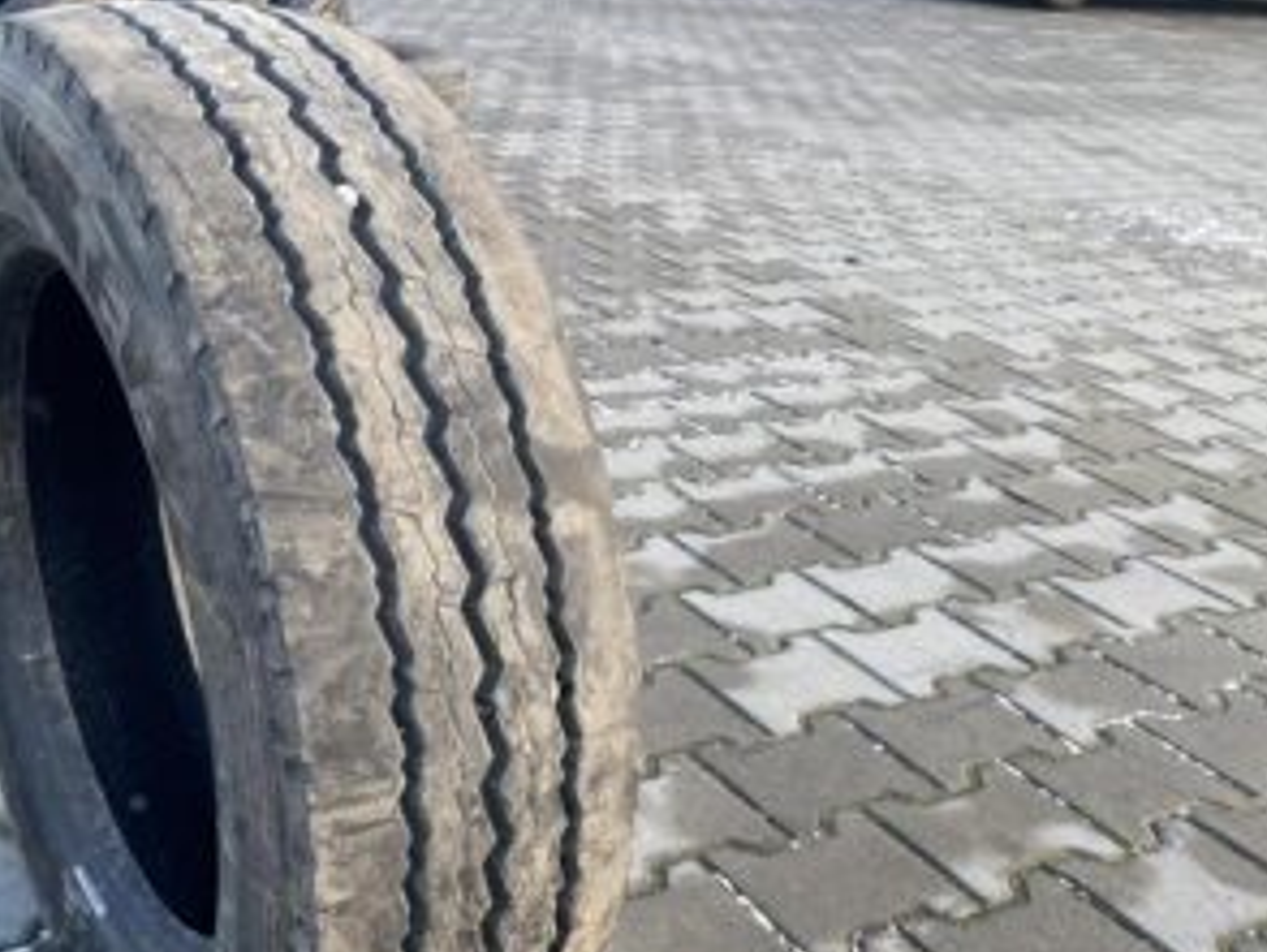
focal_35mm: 38
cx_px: 435
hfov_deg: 48.2
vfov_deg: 37.6
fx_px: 1392
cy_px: 592
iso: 32
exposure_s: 1/183
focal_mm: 4.25
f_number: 1.8
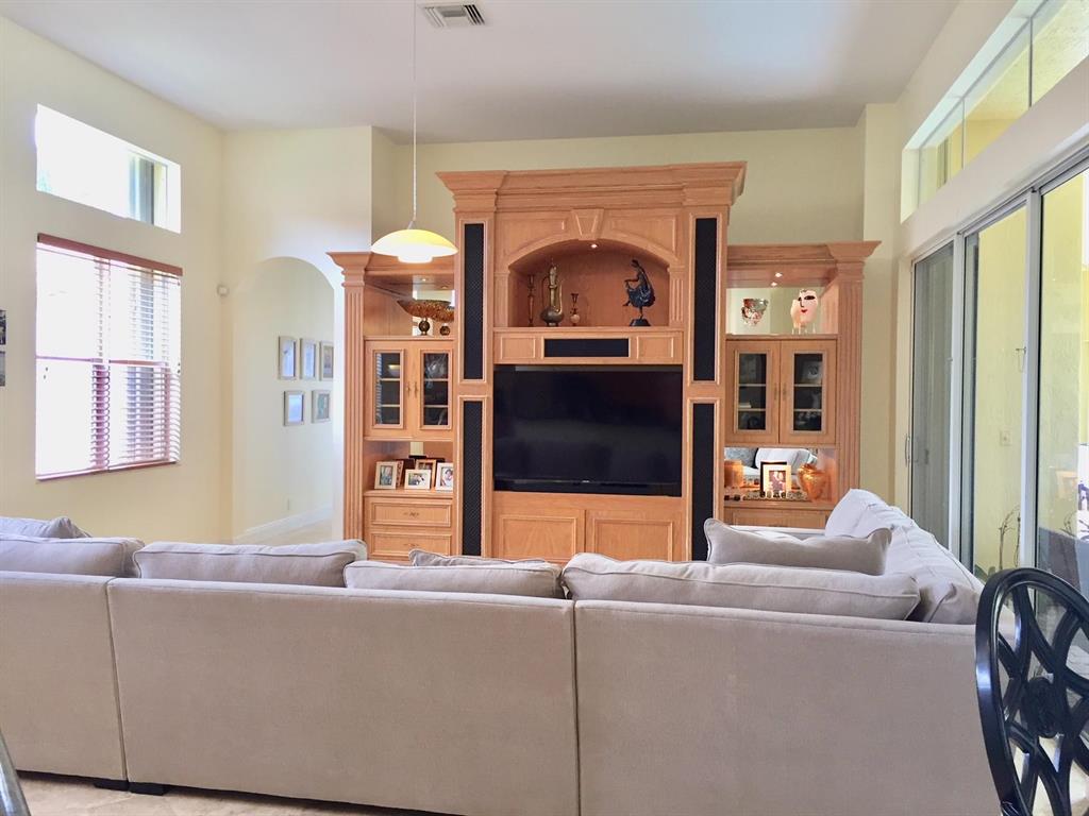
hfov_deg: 61.7
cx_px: 544
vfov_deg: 48.2
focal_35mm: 29
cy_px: 408
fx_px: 912
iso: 50
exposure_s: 1/30
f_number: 2.2
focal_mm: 4.15
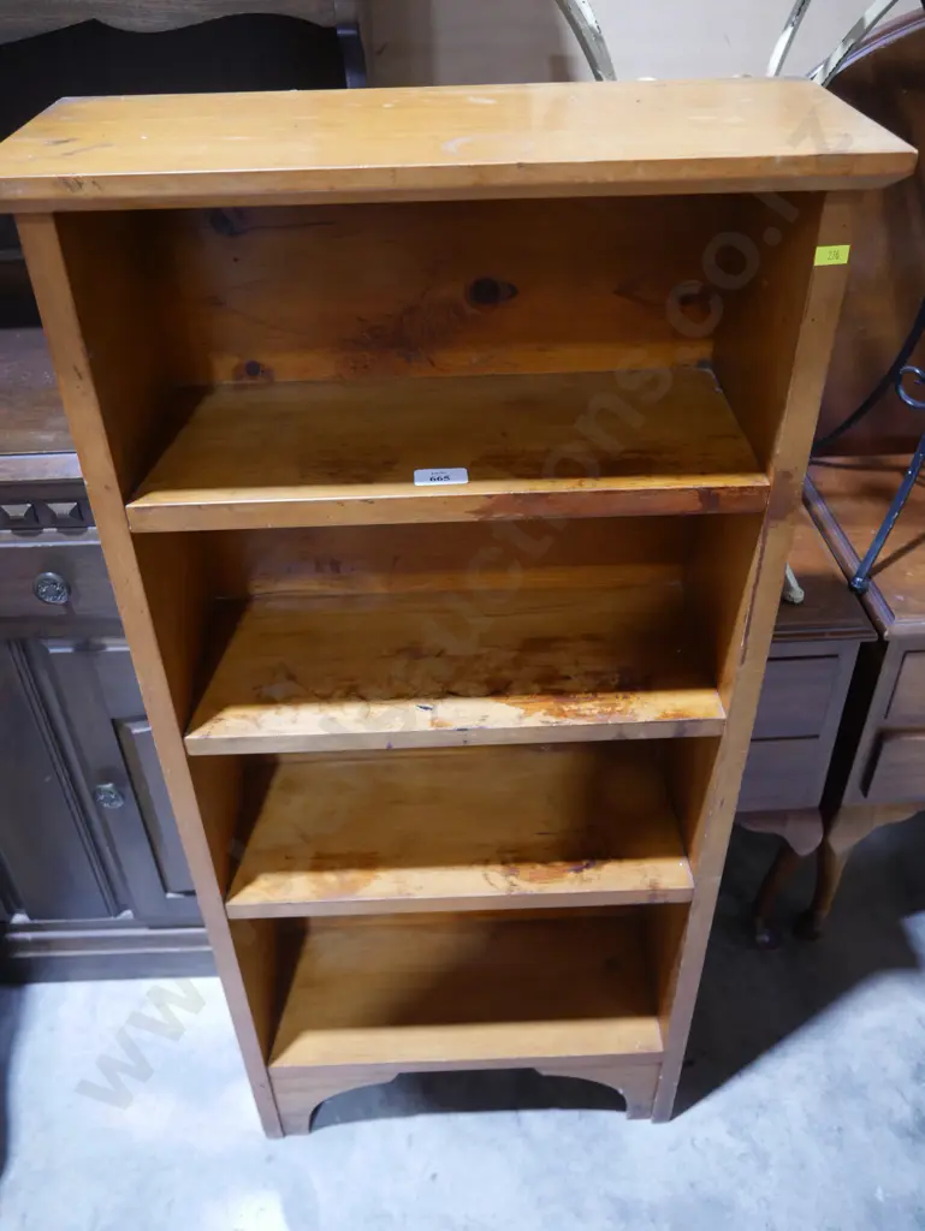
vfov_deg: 63.4
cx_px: 462
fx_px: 997
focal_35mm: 28
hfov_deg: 49.8
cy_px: 616
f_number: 3.5
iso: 1000
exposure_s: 1/60
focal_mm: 14
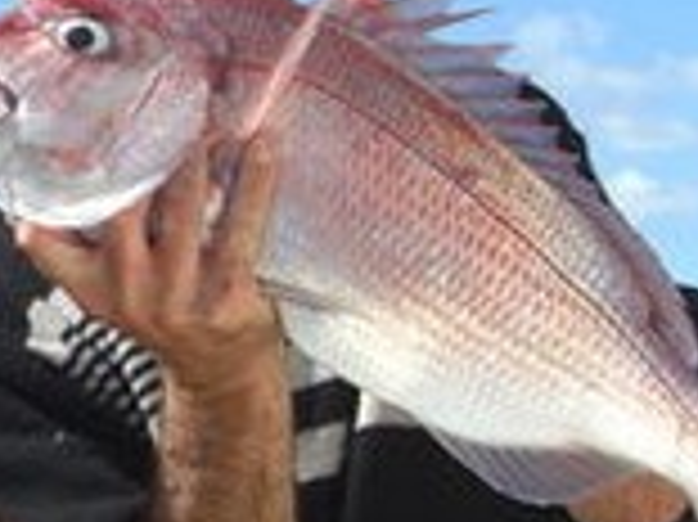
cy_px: 306
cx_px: -392
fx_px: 3103
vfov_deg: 9.6
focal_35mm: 154
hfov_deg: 12.2
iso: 80
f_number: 4
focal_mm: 7.9
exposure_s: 1/640
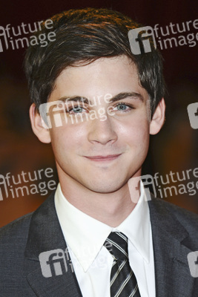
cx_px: 99
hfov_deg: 6.3
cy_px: 148
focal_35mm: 218
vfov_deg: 9.5
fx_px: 1793
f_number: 4.5
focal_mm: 145
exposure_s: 1/200
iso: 320
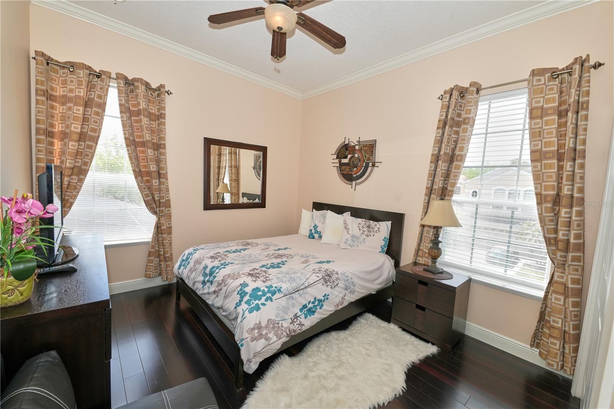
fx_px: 239
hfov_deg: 104.3
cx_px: 307
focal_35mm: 14
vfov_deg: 81.2
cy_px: 204
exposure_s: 1/200
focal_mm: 14
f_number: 7.1
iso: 400
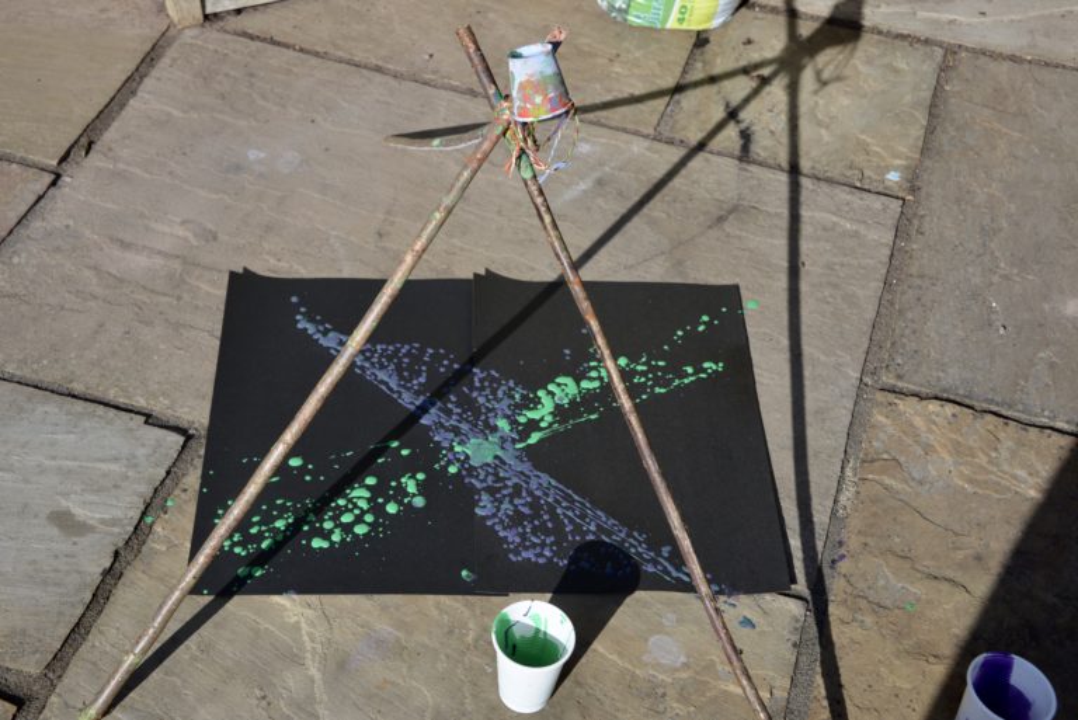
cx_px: 539
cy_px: 360
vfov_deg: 23.4
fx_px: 1738
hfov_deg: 34.5
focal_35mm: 58
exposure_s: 1/250
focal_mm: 58
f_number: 8
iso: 140
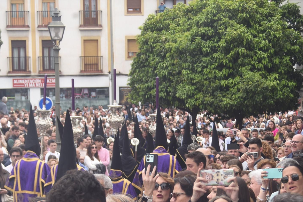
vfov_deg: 12.0
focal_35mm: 114
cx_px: 161
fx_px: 960
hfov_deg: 17.9
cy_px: 169
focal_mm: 62
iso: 140
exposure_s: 1/125
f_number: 8
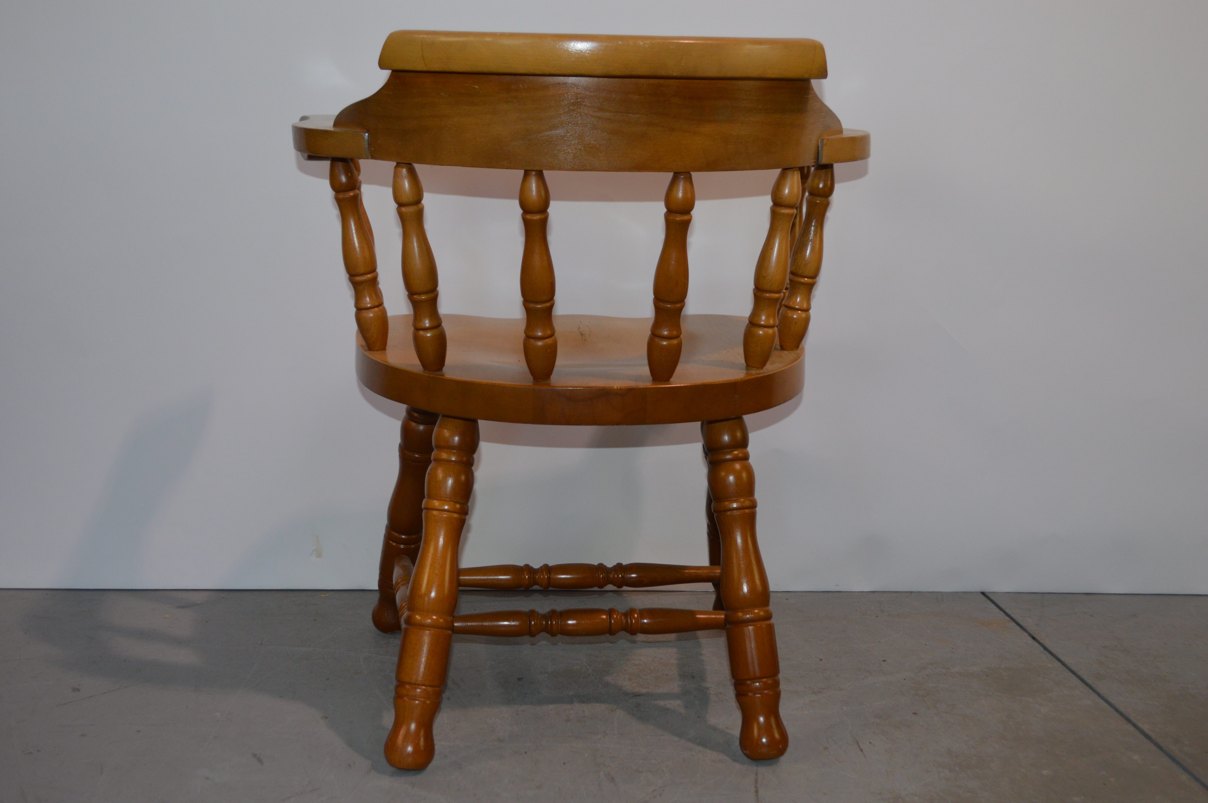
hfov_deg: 49.6
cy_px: 402
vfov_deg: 34.1
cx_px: 604
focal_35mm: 39
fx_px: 1307
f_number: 4.2
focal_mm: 26
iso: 500
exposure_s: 1/60
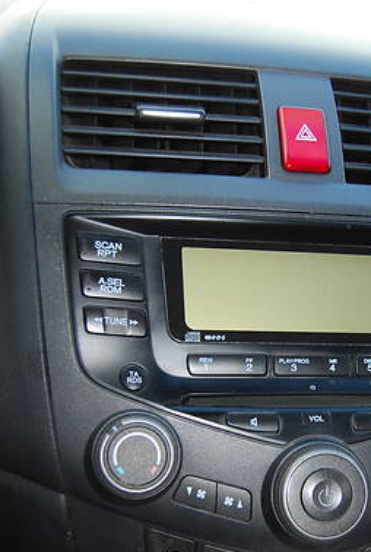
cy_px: 337
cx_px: 288
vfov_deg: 36.1
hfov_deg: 24.5
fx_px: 842
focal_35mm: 55
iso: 200
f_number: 3.8
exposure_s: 1/60
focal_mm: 23
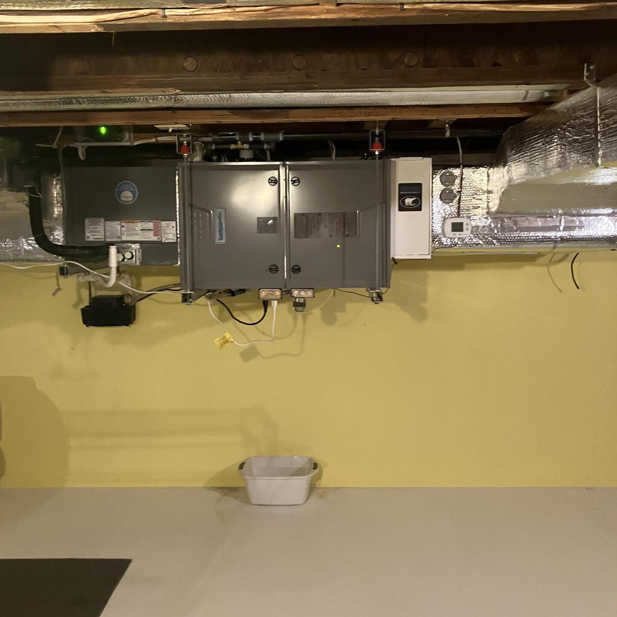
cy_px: 281
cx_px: 306
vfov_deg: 48.4
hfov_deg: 48.5
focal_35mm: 34
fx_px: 686
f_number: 1.8
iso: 500
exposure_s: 1/30
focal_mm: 3.99
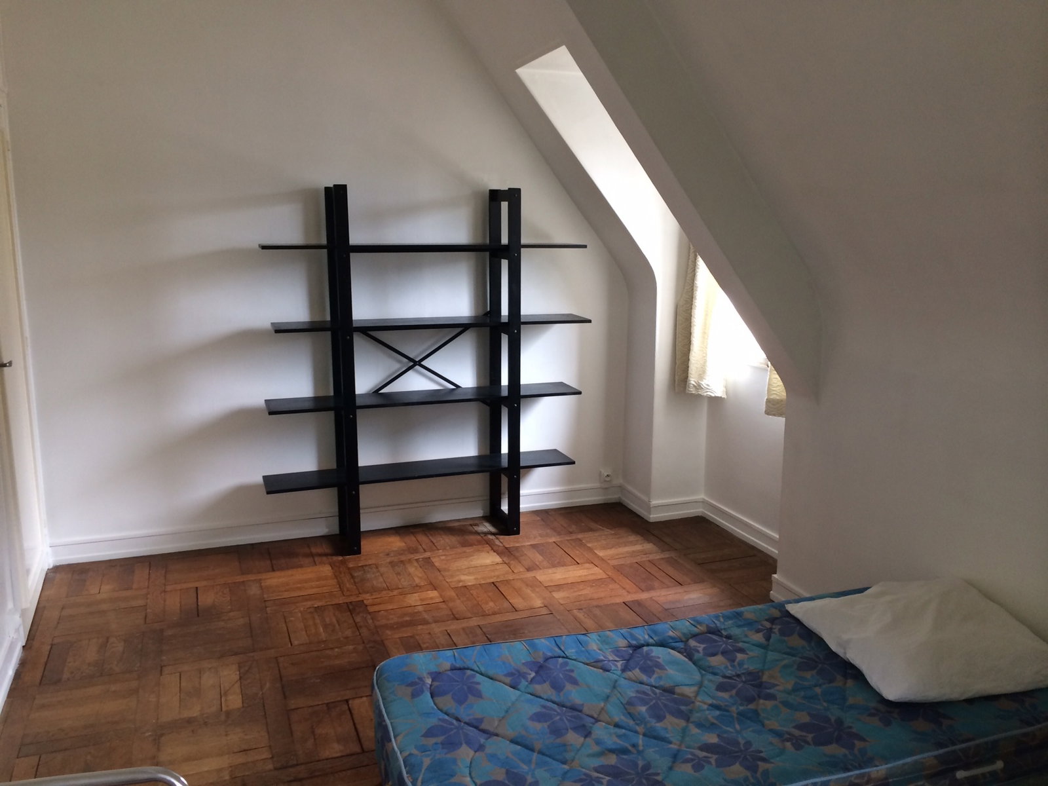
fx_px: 908
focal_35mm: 30
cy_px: 393
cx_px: 524
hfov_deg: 60.0
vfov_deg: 46.8
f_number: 2.2
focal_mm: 4.12
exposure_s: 1/30
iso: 64
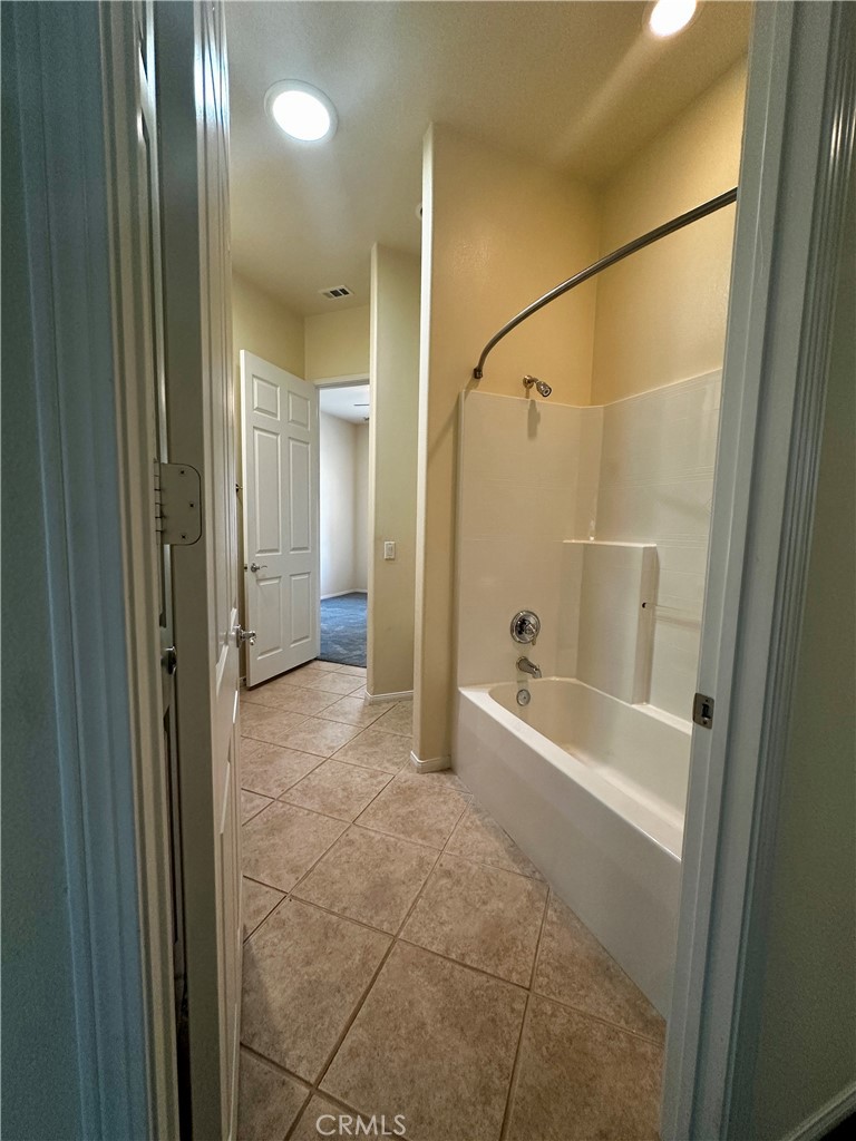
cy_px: 570
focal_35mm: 14
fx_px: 462
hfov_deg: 85.7
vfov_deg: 102.1
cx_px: 428
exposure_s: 1/60
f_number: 2.2
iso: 250
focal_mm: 2.22
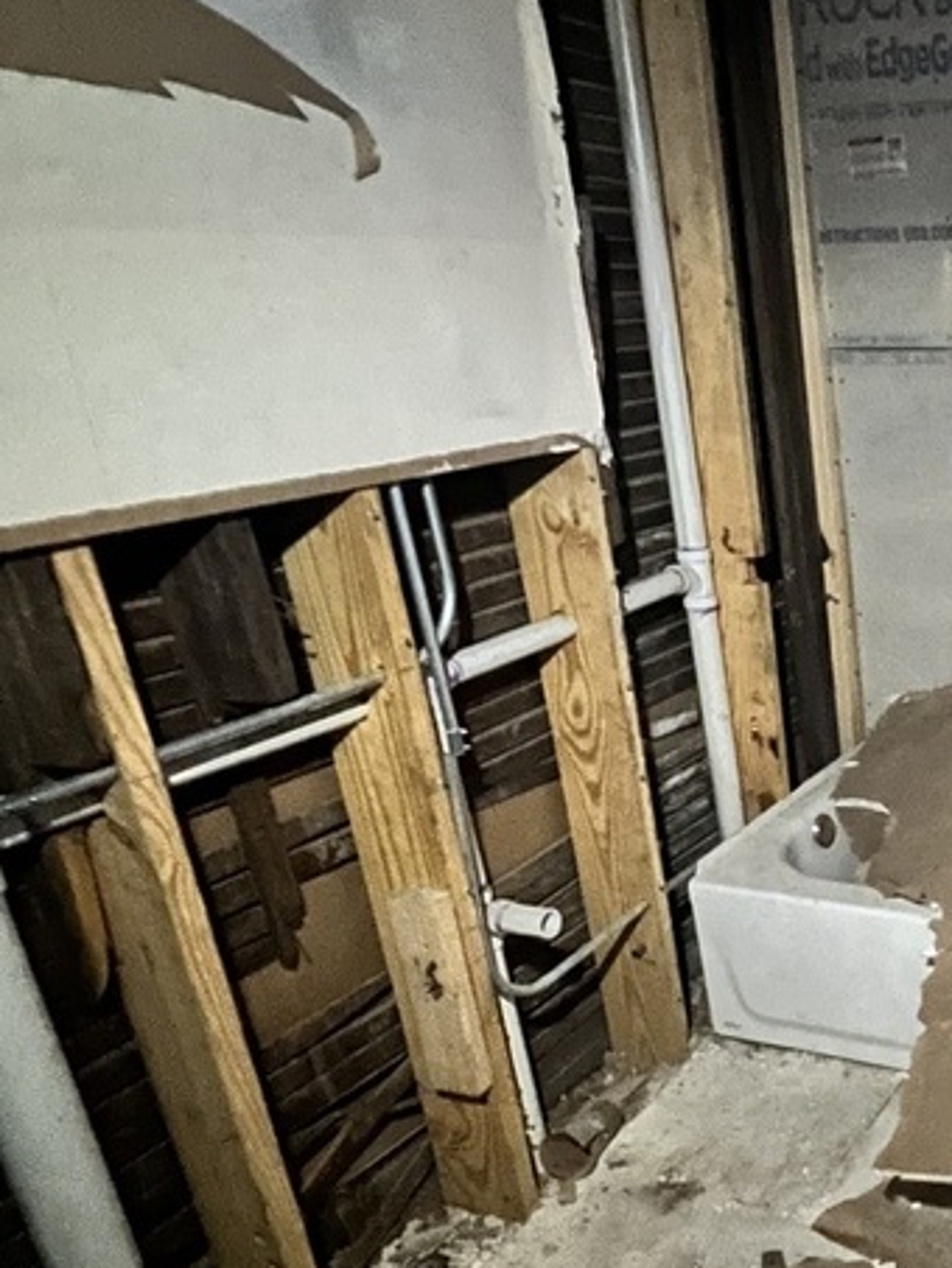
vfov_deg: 57.7
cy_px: 778
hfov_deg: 37.6
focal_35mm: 31
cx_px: 1061
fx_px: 1136
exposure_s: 1/12
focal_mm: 1.57
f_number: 1.8
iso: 1250
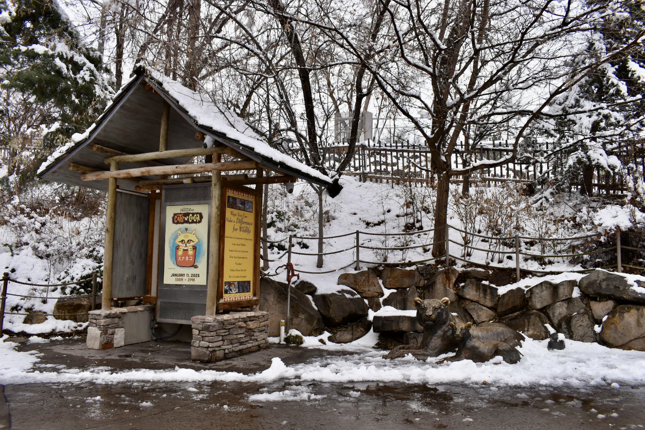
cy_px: 215
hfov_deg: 67.4
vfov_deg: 47.9
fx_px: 484
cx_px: 322
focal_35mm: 27
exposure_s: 1/250
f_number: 8
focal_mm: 18
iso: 200
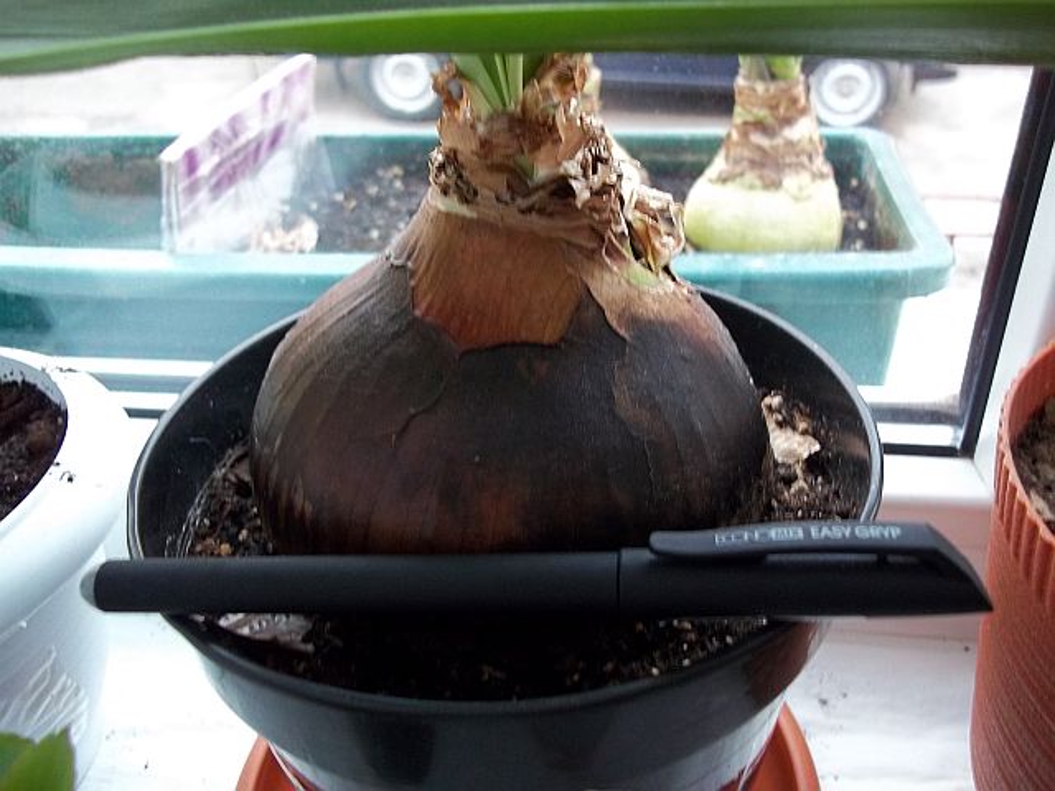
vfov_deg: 44.2
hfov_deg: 56.8
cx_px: 528
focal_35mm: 32
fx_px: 975
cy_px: 396
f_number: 2.9
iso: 160
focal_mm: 5.7
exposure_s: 1/20
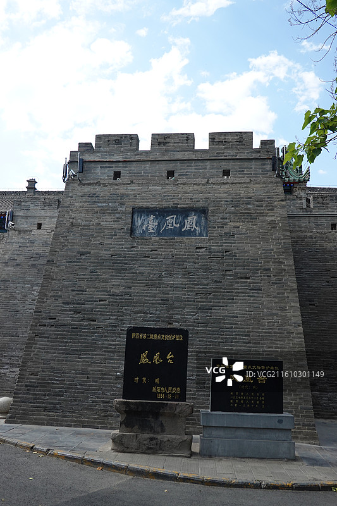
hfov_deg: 41.1
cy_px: 253
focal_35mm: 32
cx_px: 168
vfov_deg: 58.7
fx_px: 449
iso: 125
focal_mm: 11.76
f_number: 4
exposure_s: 1/640
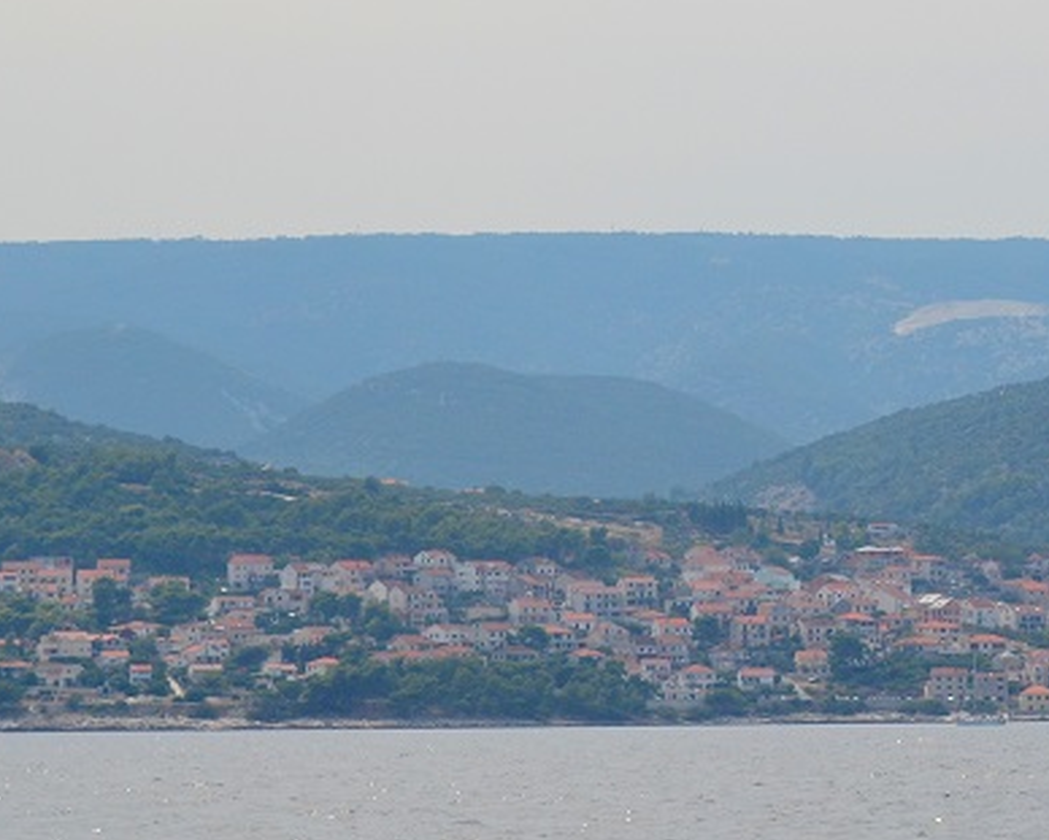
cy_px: 355
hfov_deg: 7.6
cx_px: 1183
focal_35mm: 253
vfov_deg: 6.1
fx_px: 7861
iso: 400
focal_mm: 70
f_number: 5.6
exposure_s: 1/2500
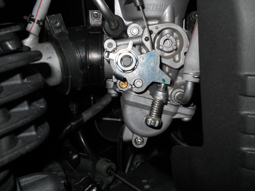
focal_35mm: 41
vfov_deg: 35.1
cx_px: 128
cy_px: 96
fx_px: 302
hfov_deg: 45.8
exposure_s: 1/30
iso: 80
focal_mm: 6.72
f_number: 5.5
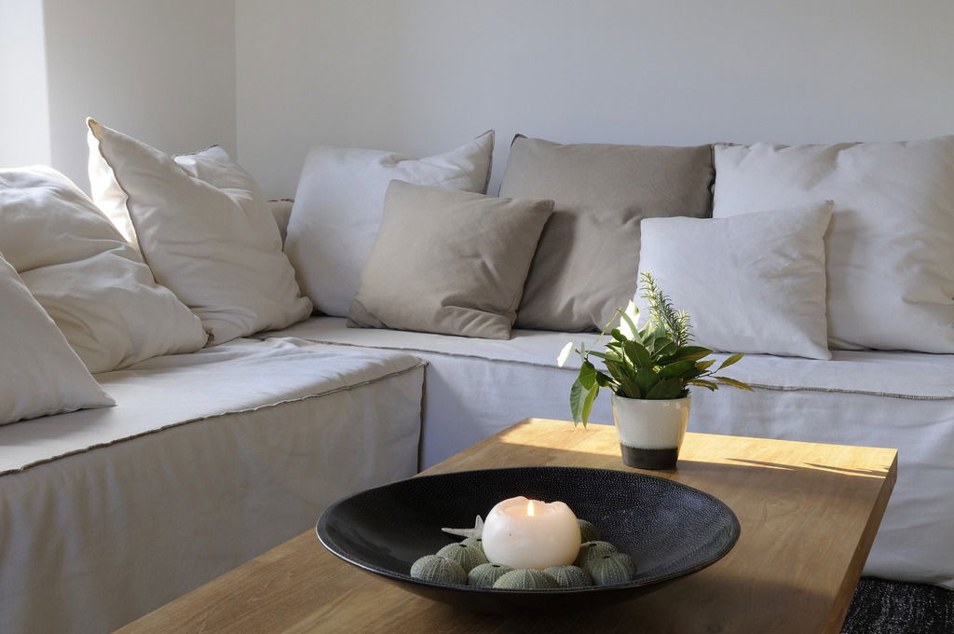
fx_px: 1231
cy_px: 317
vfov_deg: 28.9
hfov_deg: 42.4
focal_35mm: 46
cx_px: 477
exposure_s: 1/5
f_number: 14
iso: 200
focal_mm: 31
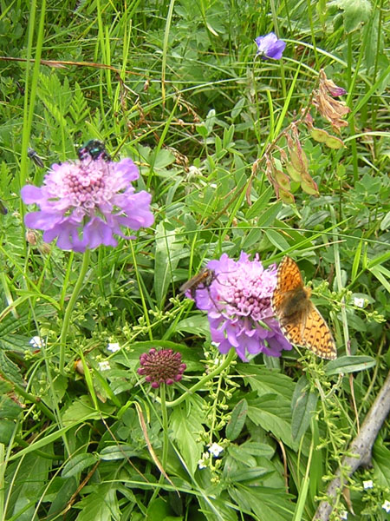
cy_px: 260
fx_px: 541
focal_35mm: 36
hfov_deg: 39.7
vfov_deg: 51.4
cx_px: 195
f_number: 2.6
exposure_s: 1/267
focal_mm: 4.7
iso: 100
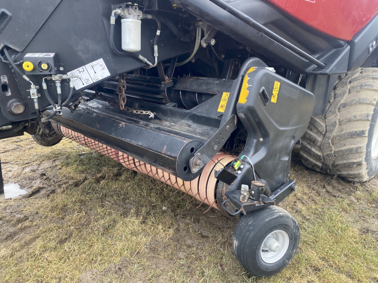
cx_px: 189
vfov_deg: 53.1
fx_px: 284
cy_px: 142
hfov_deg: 67.3
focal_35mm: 26
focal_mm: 4.25
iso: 100
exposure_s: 1/122
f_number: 1.8
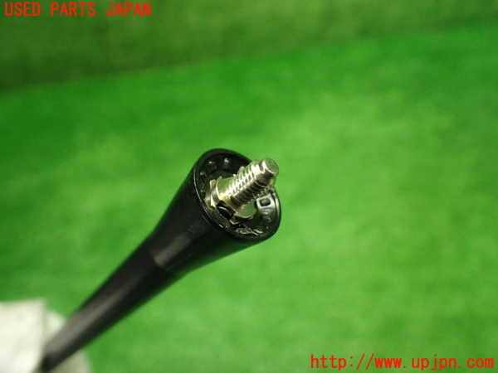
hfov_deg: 60.0
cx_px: 249
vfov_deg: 46.8
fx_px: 432
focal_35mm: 30
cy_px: 186
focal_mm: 5.4
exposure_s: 1/125
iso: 800
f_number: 2.3
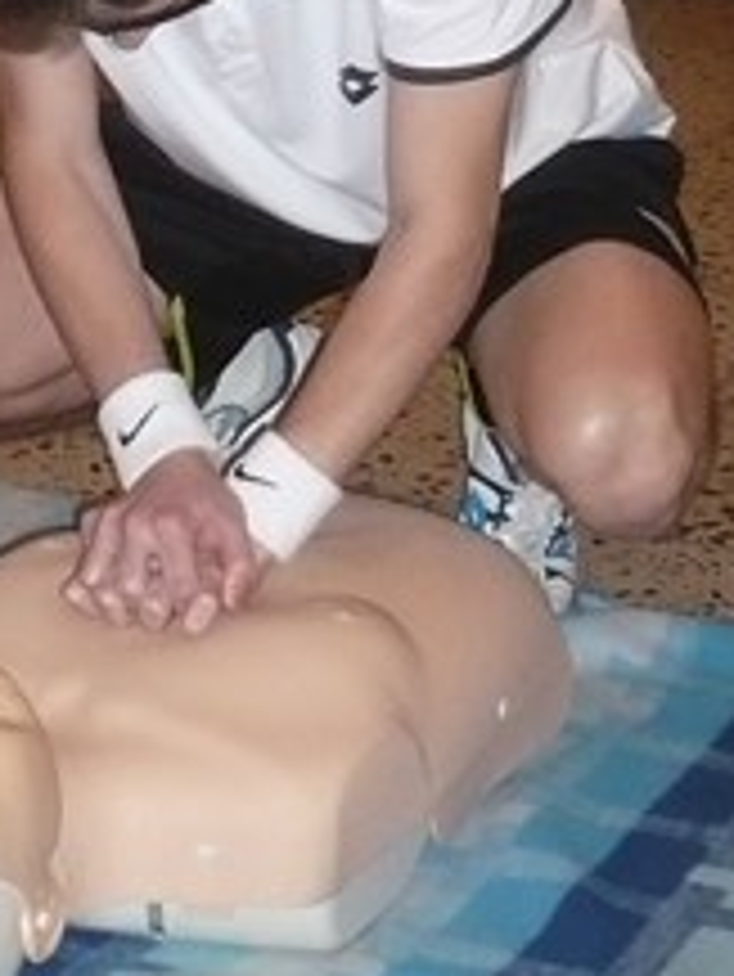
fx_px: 3813
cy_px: 121
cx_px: 144
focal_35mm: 135
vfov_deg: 14.5
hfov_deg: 11.0
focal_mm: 7.5
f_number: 3.2
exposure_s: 1/30
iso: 320
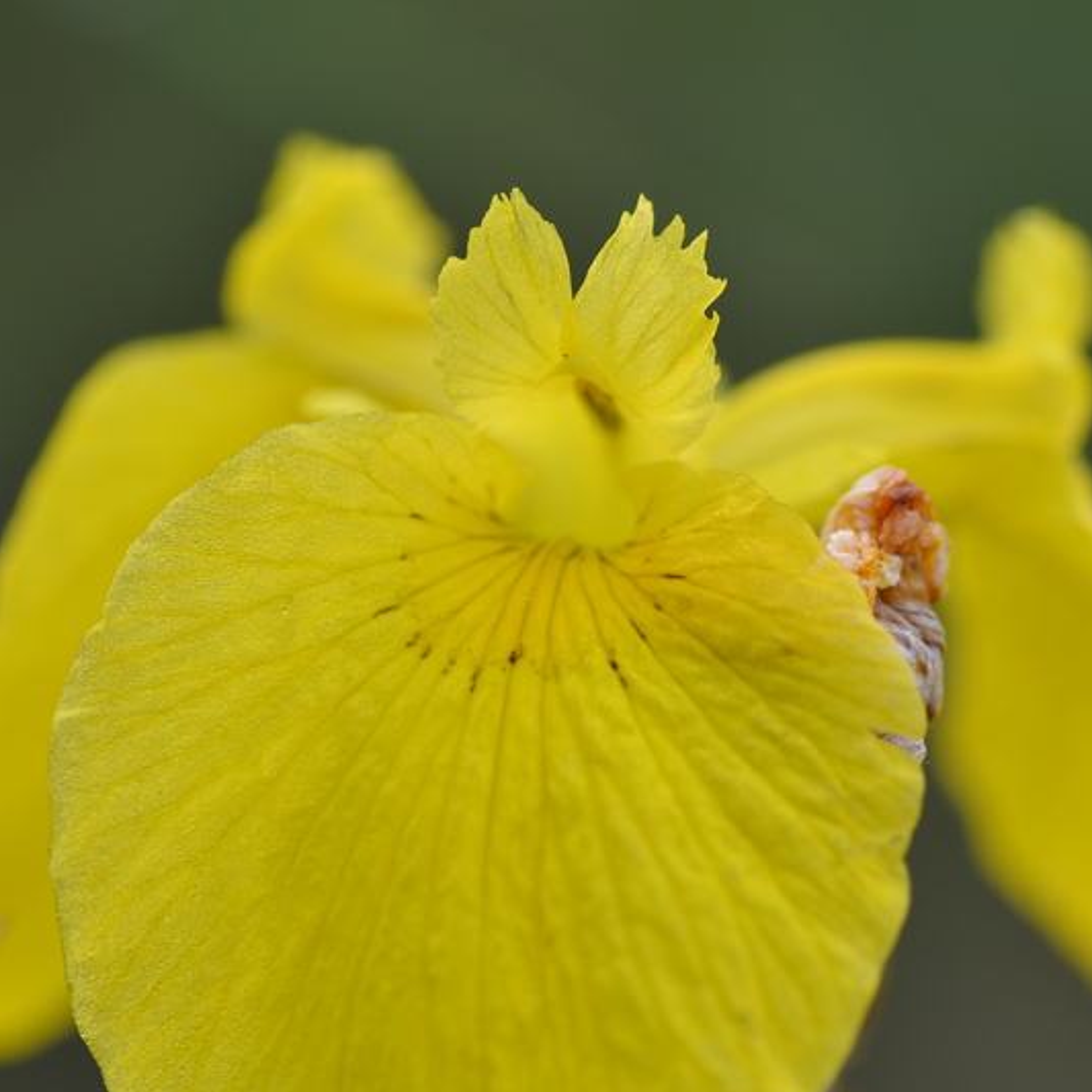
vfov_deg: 8.0
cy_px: 690
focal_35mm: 220
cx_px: 719
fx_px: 7852
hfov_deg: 8.0
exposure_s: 1/500
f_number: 3.5
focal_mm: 90
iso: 100
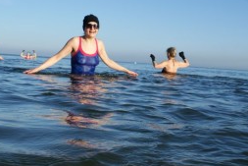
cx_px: 137
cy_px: 87
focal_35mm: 57
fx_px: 393
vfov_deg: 23.8
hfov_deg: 35.0
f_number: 10
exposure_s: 1/160
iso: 100
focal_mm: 24
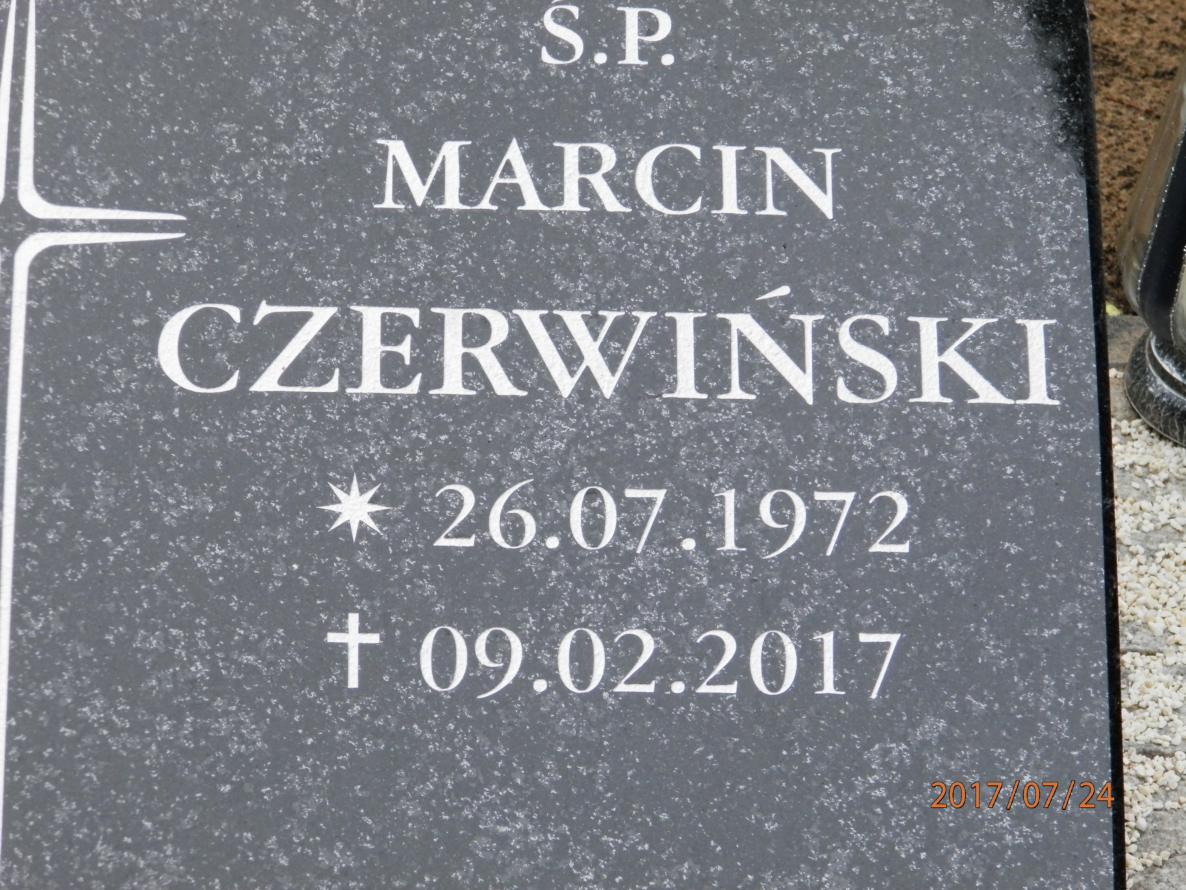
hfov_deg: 14.9
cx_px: 593
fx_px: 4523
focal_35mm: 132
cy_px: 445
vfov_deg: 11.2
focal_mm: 23.6
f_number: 4.7
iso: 200
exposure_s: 1/160
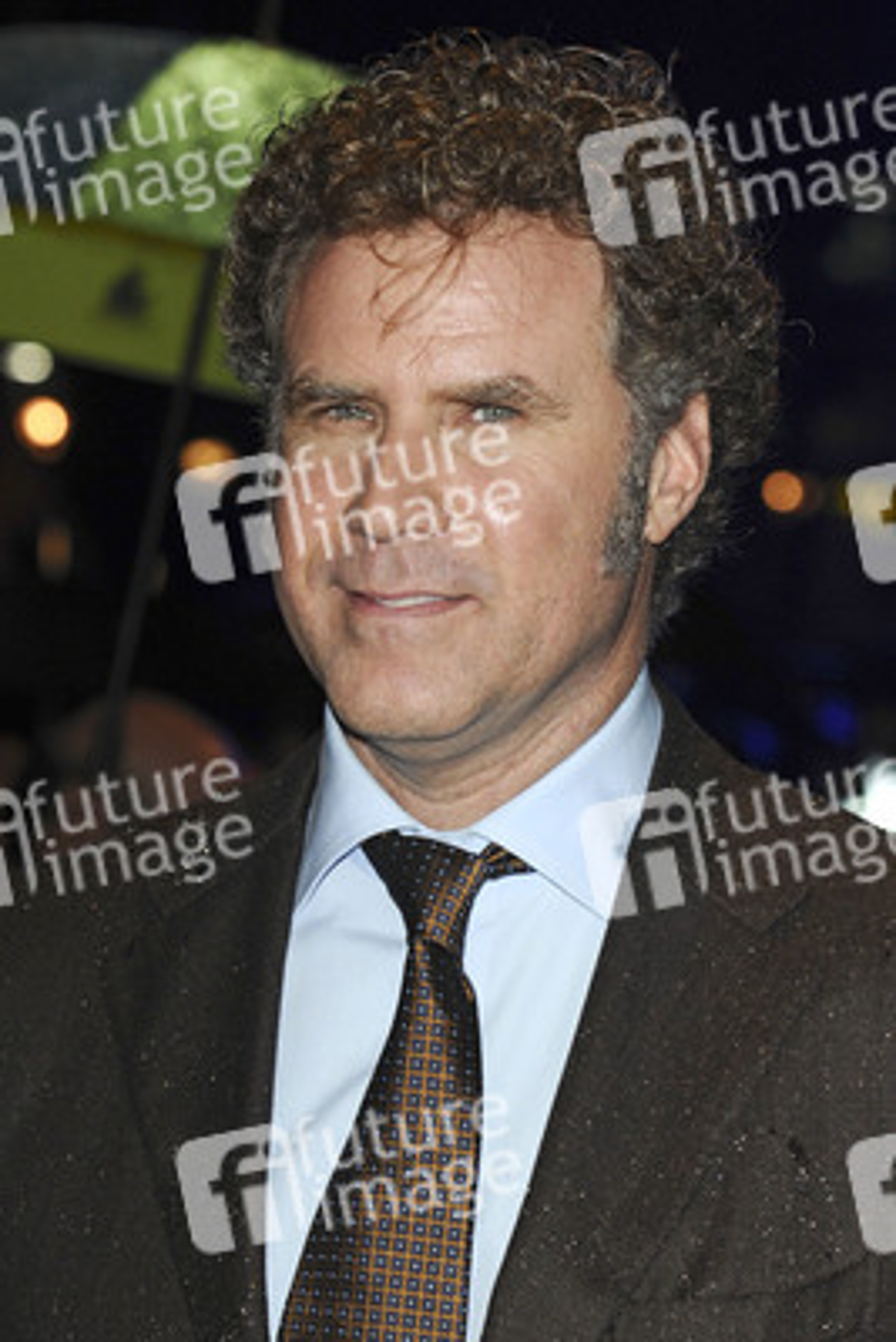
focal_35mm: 120
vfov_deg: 17.1
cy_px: 671
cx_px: 448
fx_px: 4476
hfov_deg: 11.4
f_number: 5.6
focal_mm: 80
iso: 400
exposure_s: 1/160
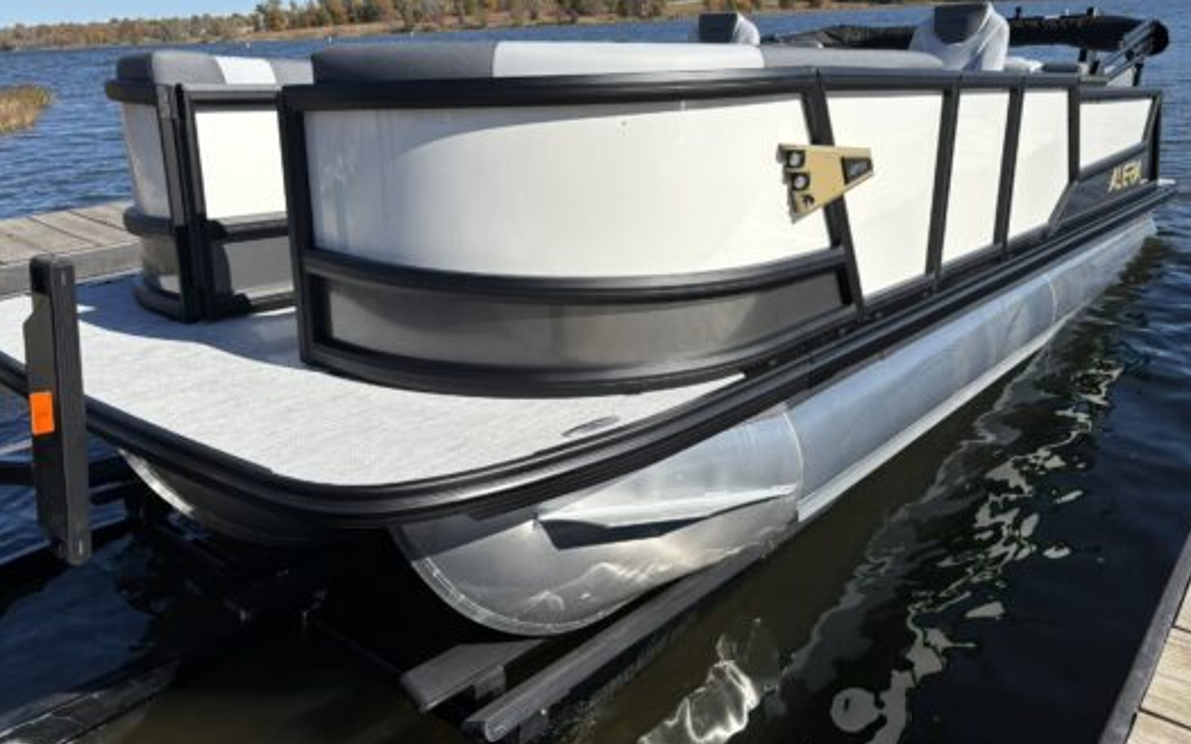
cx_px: 602
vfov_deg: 44.5
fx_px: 909
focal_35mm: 28
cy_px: 340
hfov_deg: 66.5
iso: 50
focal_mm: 5.96
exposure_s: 1/5348
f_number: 1.6
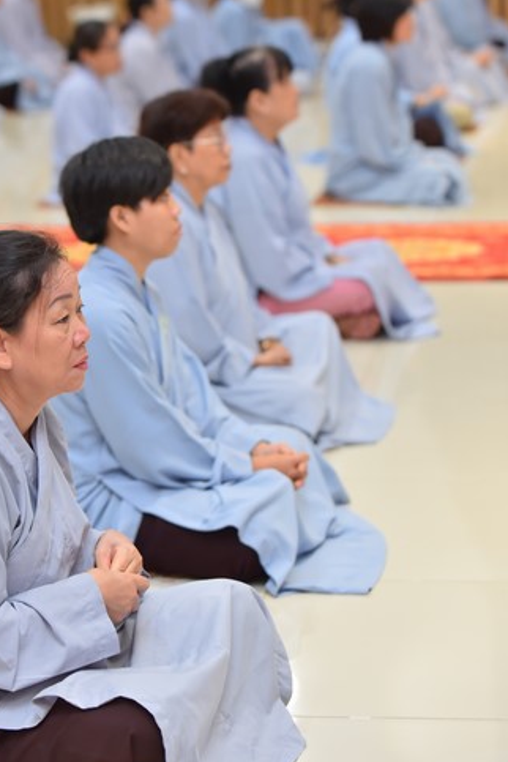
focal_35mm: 121
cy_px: 330
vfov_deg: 16.9
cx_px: 196
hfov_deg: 11.3
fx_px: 2561
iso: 800
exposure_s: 1/160
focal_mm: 90
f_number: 3.2
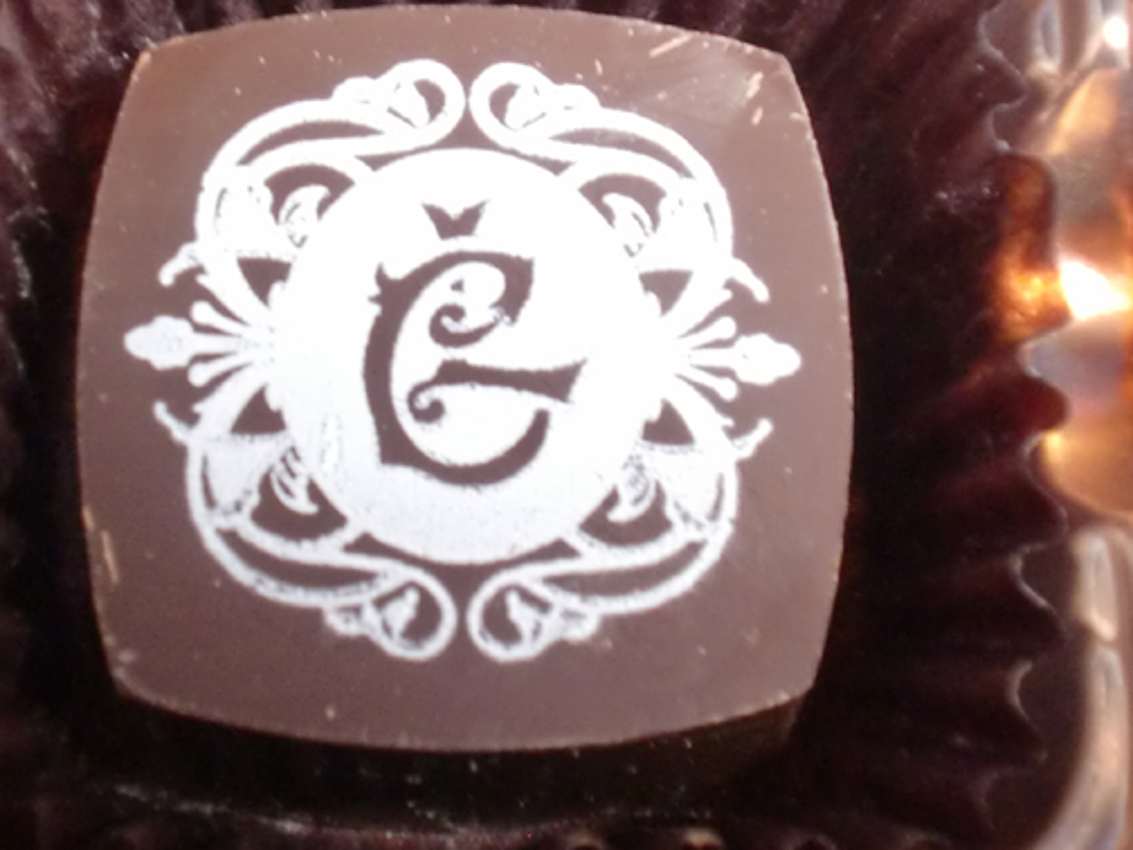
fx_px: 1997
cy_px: 360
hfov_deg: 31.6
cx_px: 468
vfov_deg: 24.0
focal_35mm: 61
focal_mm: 7.91
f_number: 3.4
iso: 400
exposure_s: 1/20
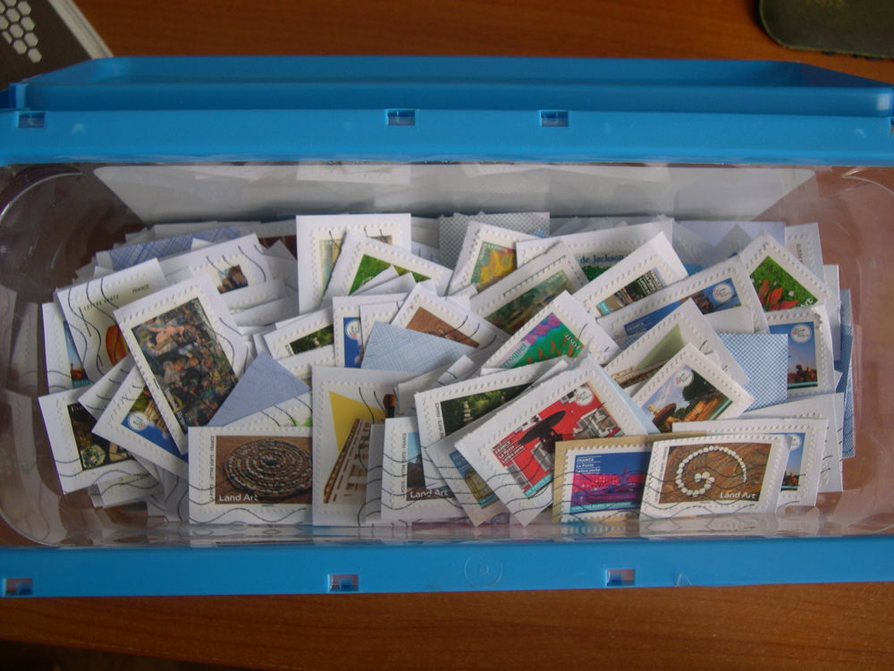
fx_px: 981
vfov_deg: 37.7
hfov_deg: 49.0
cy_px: 336
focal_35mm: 38
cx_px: 447
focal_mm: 8
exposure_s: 1/44.2
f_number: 2.8
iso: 100
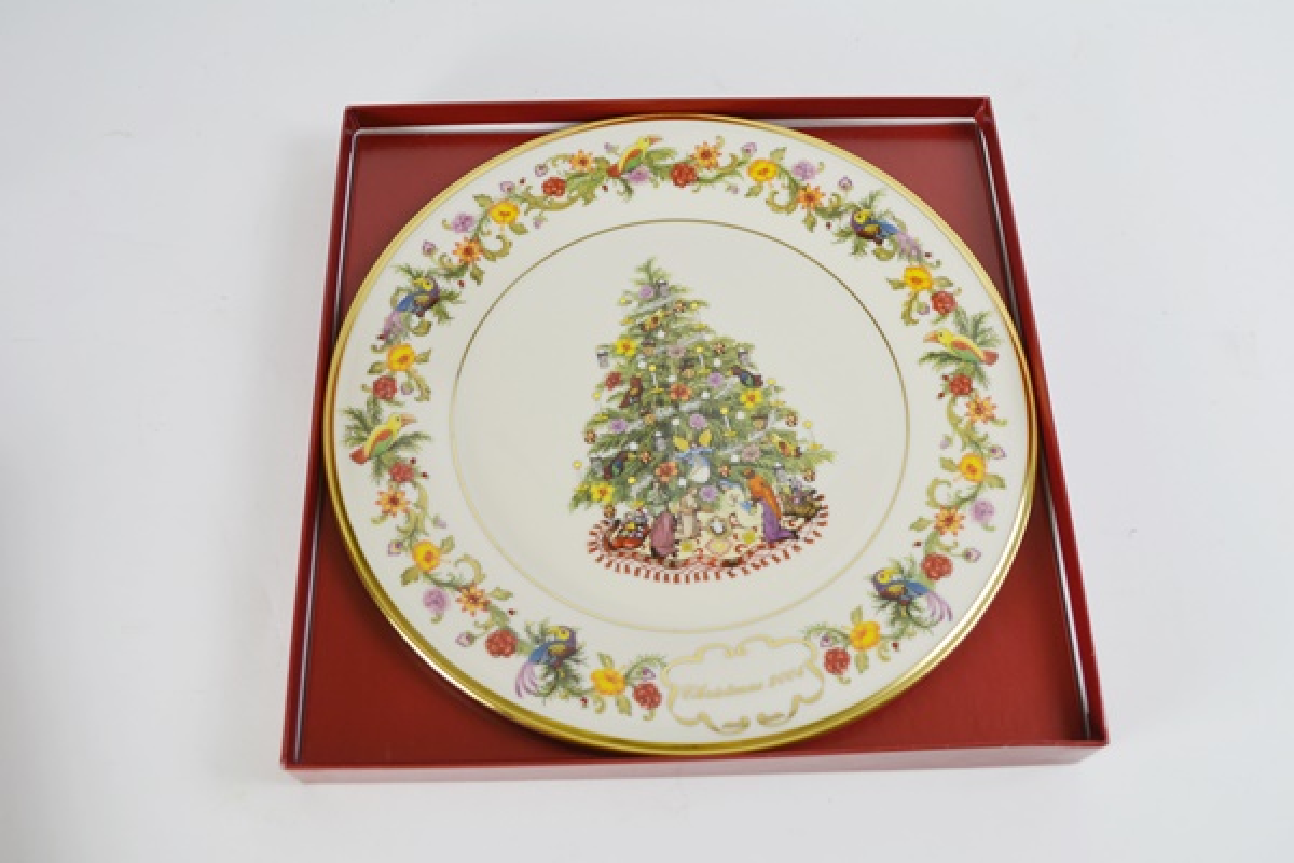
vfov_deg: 36.9
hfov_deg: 53.1
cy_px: 432
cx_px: 647
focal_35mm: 36
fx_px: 1294
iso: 250
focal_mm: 24
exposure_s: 1/125
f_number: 5.6
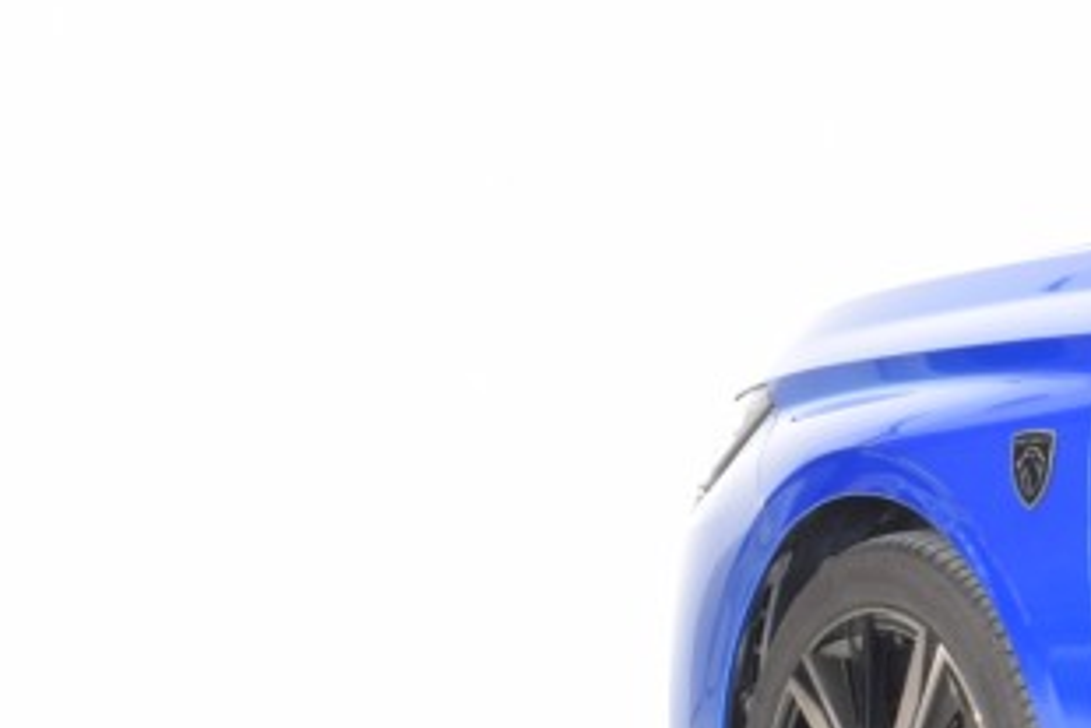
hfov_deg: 7.2
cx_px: 2252
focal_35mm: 276
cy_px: 274
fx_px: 8368
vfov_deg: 5.0
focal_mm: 38
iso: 100
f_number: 11
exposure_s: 1/1.3
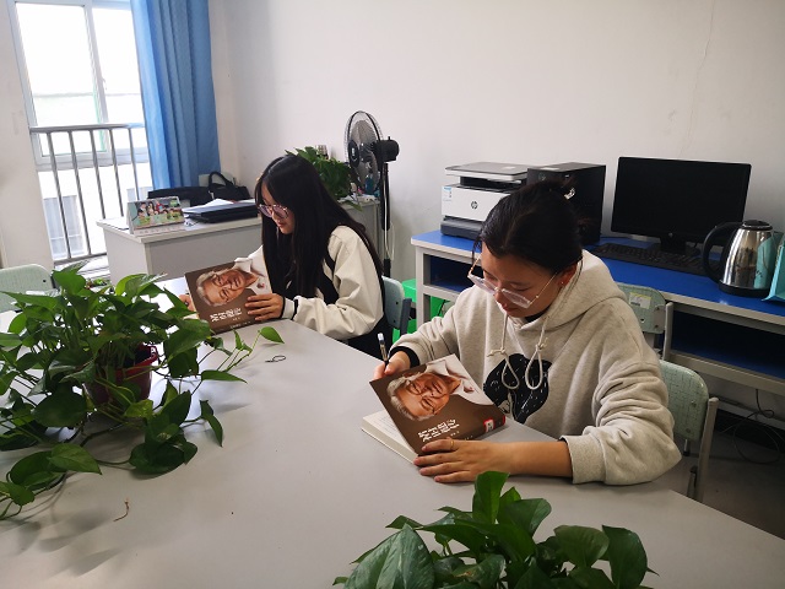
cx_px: 392
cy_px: 294
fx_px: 612
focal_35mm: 27
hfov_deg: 65.3
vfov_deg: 51.4
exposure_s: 1/50
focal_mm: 3.95
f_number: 1.6
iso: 125
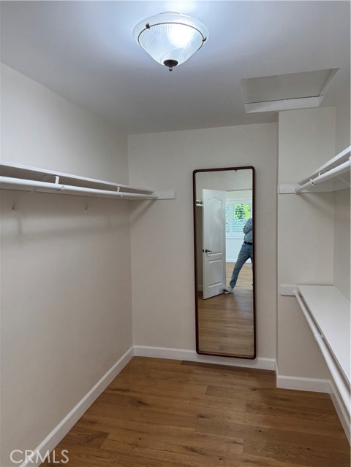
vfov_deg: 71.6
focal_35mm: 24
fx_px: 324
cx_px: 176
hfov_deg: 56.8
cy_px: 234
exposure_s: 1/170
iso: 100
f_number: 1.78
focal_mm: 6.76
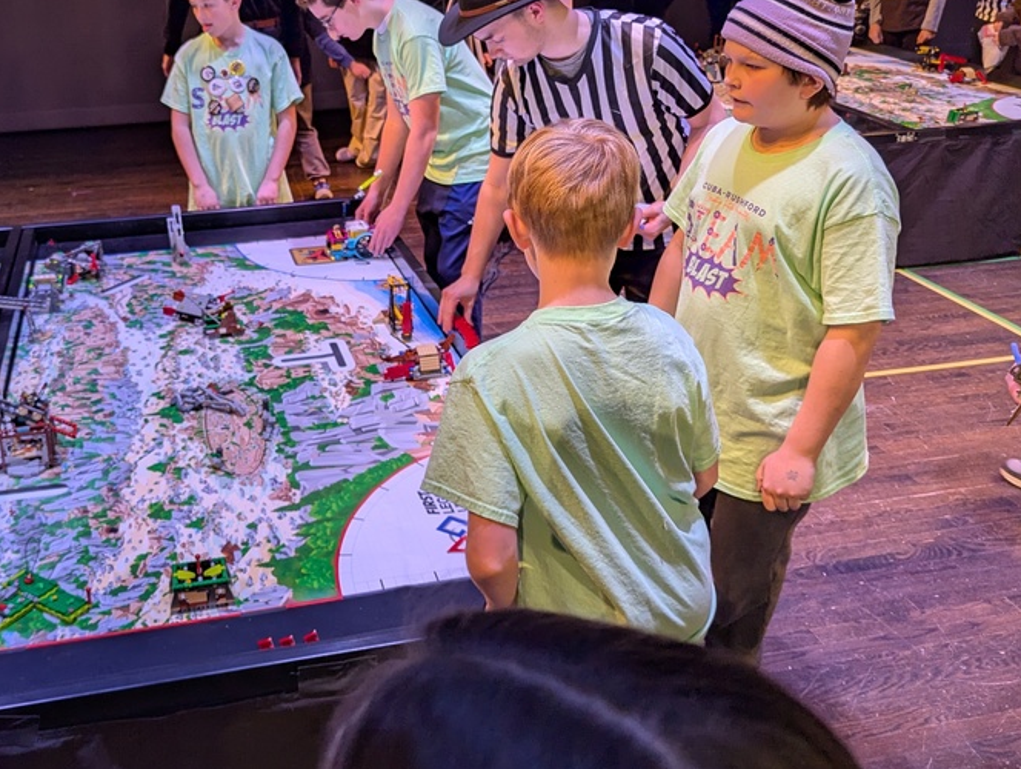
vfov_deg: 38.5
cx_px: 360
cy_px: 287
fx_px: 1093
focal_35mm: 37
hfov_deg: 49.4
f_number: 1.85
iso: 93
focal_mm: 6.81
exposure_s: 1/187
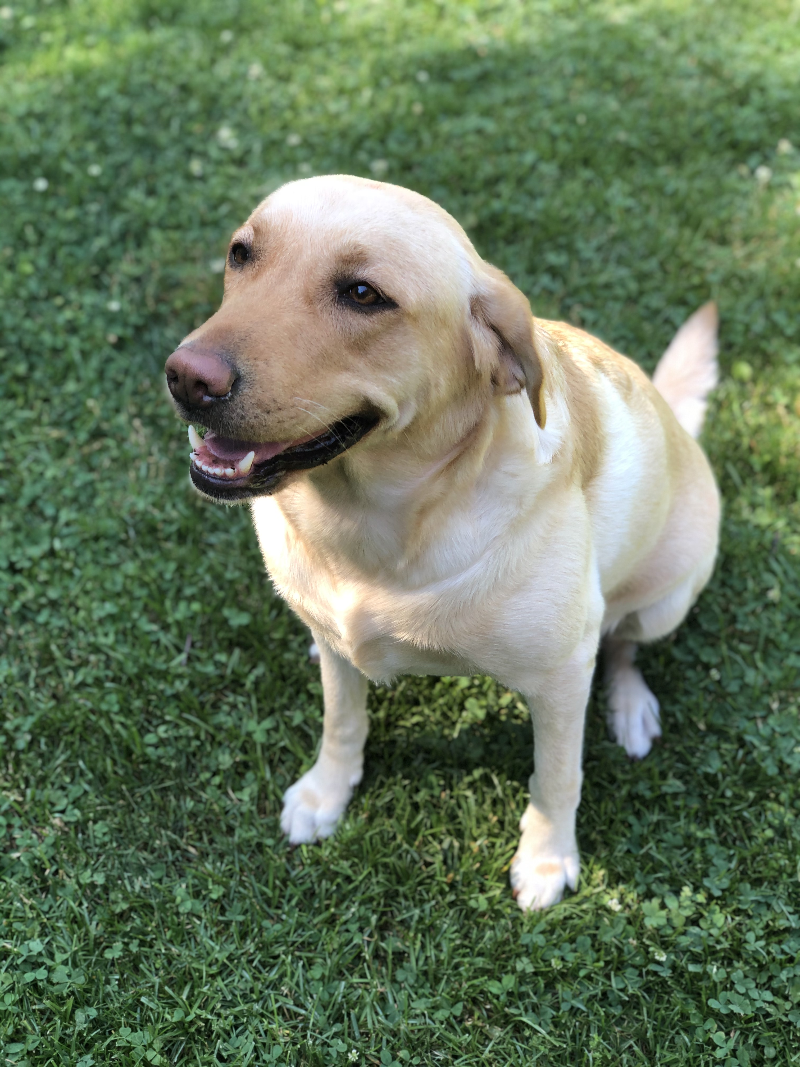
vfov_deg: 36.8
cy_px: 534
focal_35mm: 52
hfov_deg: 28.0
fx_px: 1602
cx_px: 400
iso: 20
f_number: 2.4
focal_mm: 6
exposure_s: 1/60
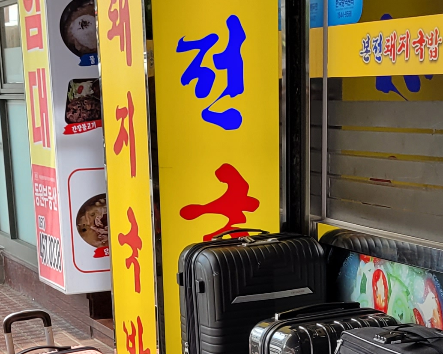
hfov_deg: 19.4
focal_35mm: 99
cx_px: 240
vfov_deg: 14.2
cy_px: 584
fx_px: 1298
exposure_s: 1/124
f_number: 1.8
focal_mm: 5.4
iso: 40
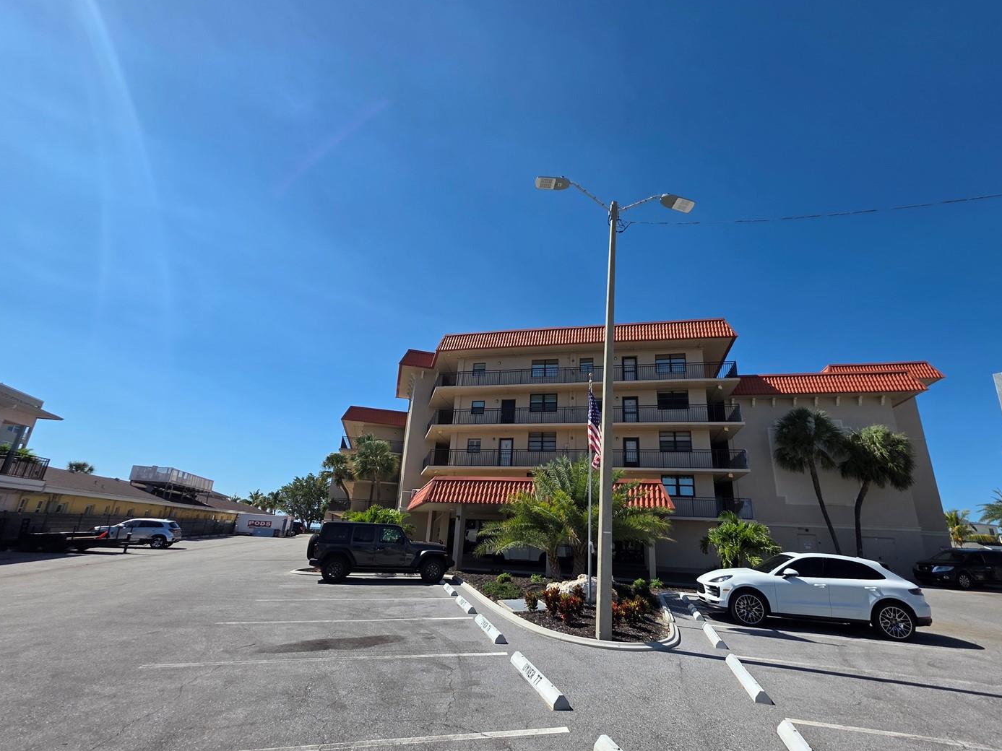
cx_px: 527
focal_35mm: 15
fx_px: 434
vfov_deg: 81.7
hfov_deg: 98.1
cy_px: 383
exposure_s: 1/2977
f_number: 1.9
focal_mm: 2.2
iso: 40
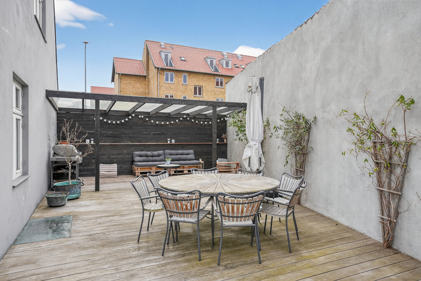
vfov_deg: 55.1
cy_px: 140
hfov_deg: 76.1
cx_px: 210
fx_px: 269
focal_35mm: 23
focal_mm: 23
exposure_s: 1/40
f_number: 8
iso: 320
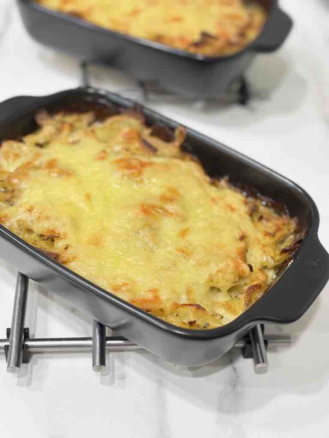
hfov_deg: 28.0
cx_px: 164
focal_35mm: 52
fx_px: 659
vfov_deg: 36.8
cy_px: 219
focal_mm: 5.96
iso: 100
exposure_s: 1/50
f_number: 1.6
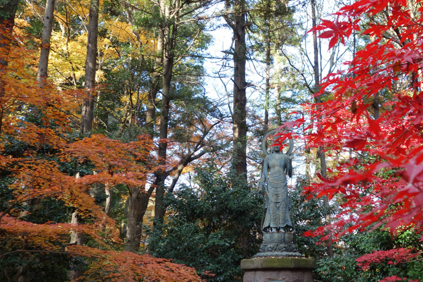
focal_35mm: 44
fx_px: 517
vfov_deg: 30.3
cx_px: 285
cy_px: 179
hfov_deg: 43.8
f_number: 4
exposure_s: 1/50
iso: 125
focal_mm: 12.03
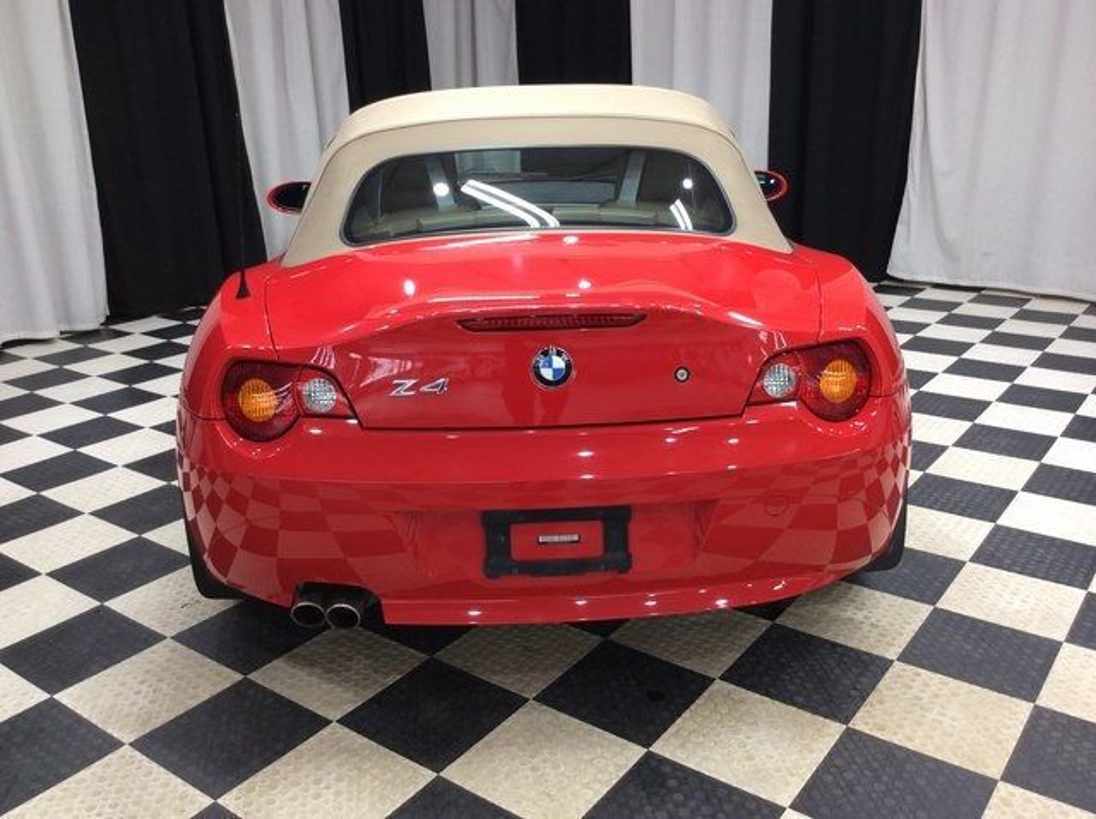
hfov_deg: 56.9
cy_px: 410
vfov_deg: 44.1
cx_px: 548
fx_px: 1012
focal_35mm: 32
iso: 64
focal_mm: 3.3
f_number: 2.4
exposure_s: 1/25
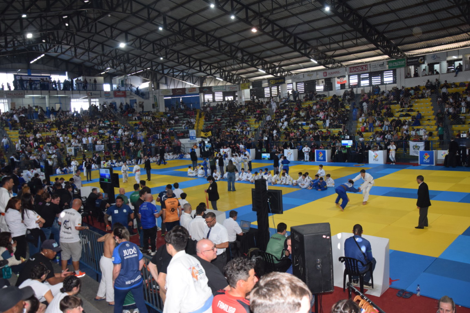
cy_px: 156
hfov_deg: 67.4
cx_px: 235
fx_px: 352
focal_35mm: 27
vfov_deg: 47.9
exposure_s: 1/80
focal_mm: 18
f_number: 4.5
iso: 800
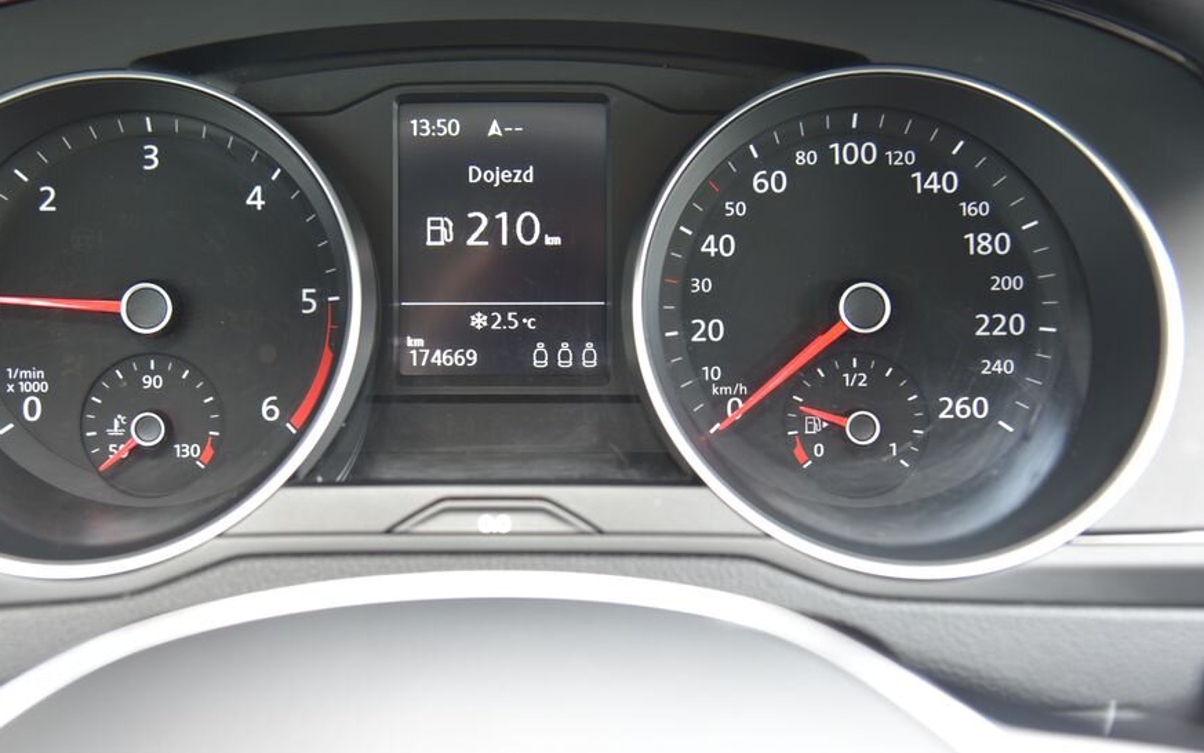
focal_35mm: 55
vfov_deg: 23.5
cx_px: 521
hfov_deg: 36.8
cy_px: 319
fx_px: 1805
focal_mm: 46
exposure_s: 1/15
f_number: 4
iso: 500
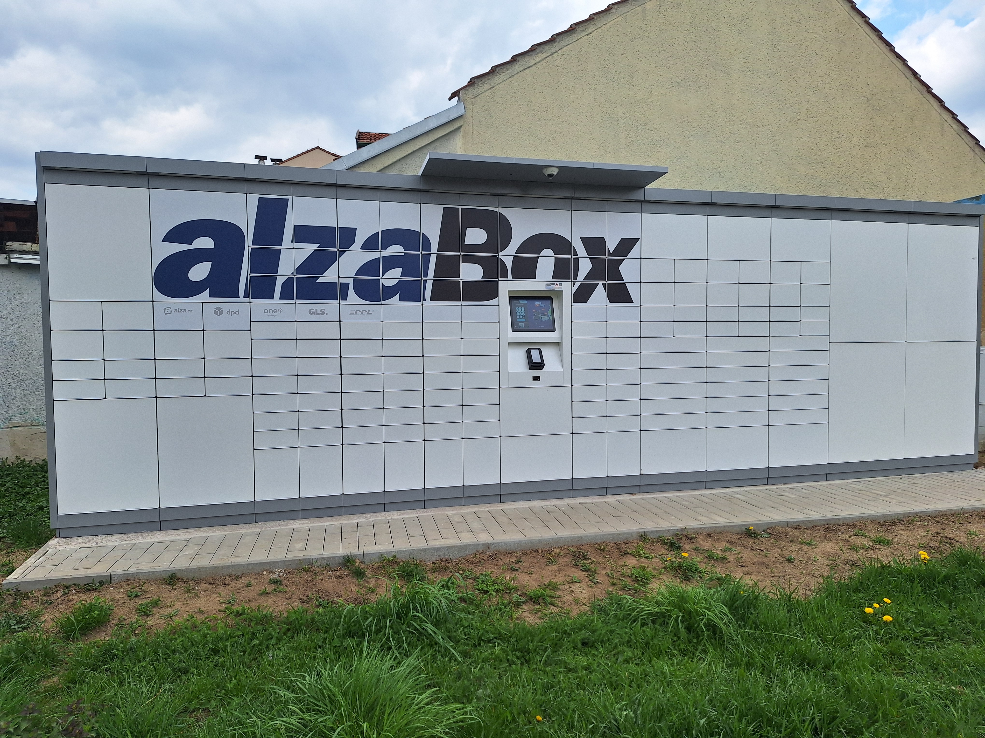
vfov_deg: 58.9
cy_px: 369
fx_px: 654
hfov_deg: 73.9
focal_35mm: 23
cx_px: 492
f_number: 1.8
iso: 40
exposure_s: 1/1742
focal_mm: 5.54
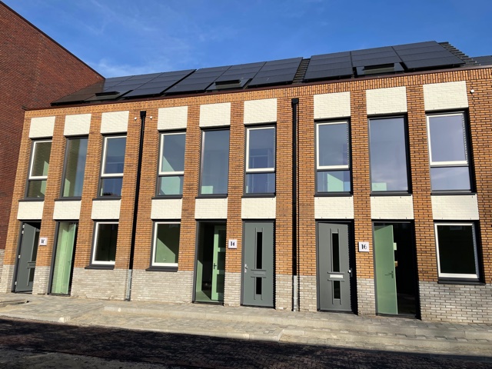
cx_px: 246
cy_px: 184
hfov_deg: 67.3
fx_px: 370
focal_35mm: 26
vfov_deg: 53.1
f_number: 1.6
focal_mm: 4.2
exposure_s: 1/5051
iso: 32
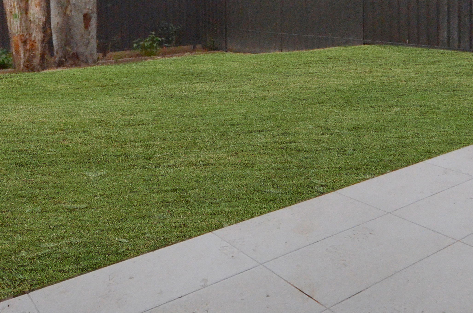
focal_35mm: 36
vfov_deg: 33.1
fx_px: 472
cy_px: -11
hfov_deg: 52.9
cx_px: 280
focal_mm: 10
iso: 4000
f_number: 4.5
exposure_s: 1/3200
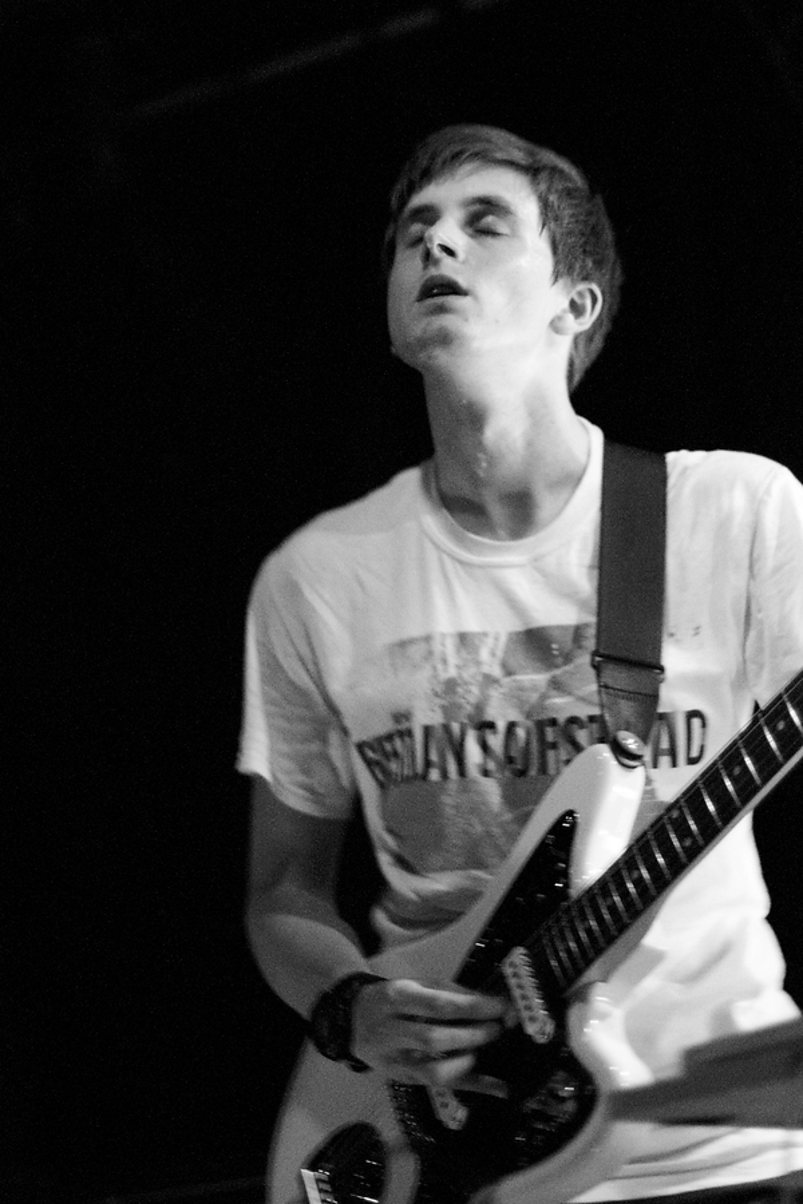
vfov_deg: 27.0
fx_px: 2509
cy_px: 602
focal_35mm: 75
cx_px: 402
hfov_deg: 18.2
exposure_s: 1/50
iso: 1600
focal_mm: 50
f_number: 1.4
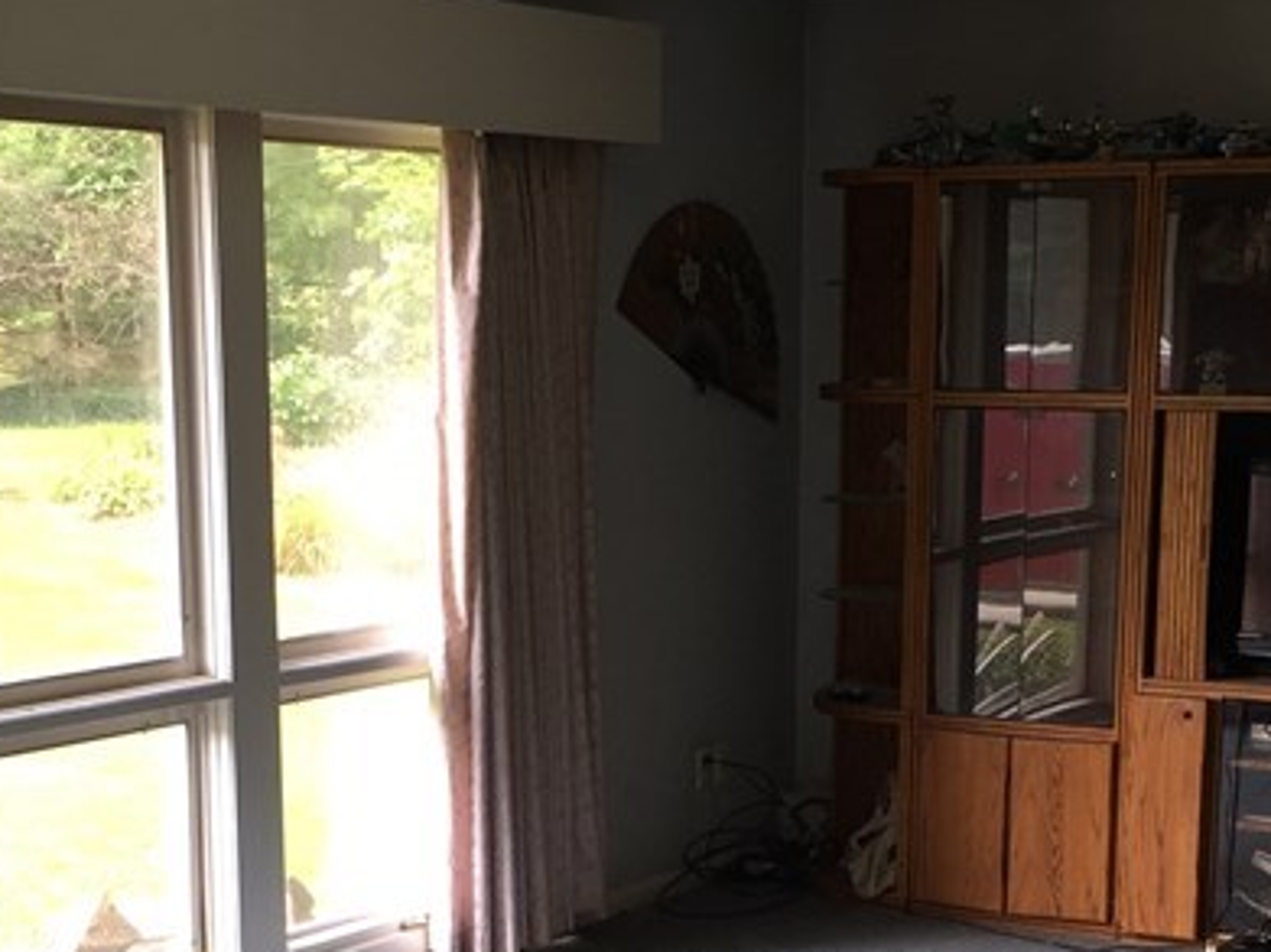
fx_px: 2790
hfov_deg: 25.7
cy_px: 975
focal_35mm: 76
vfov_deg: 18.8
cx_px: 627
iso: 32
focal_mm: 4.15
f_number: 2.2
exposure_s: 1/40
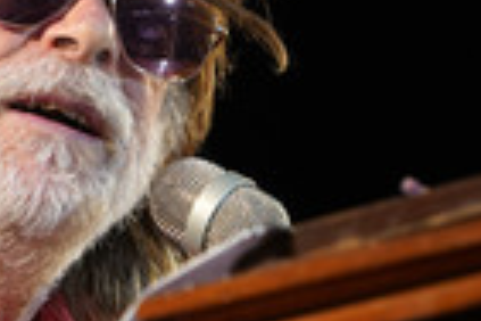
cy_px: 133
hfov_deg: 1.6
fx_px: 17609
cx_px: 63
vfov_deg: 1.0
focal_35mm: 1318
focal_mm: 411
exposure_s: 1/200
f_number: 6.3
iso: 2000
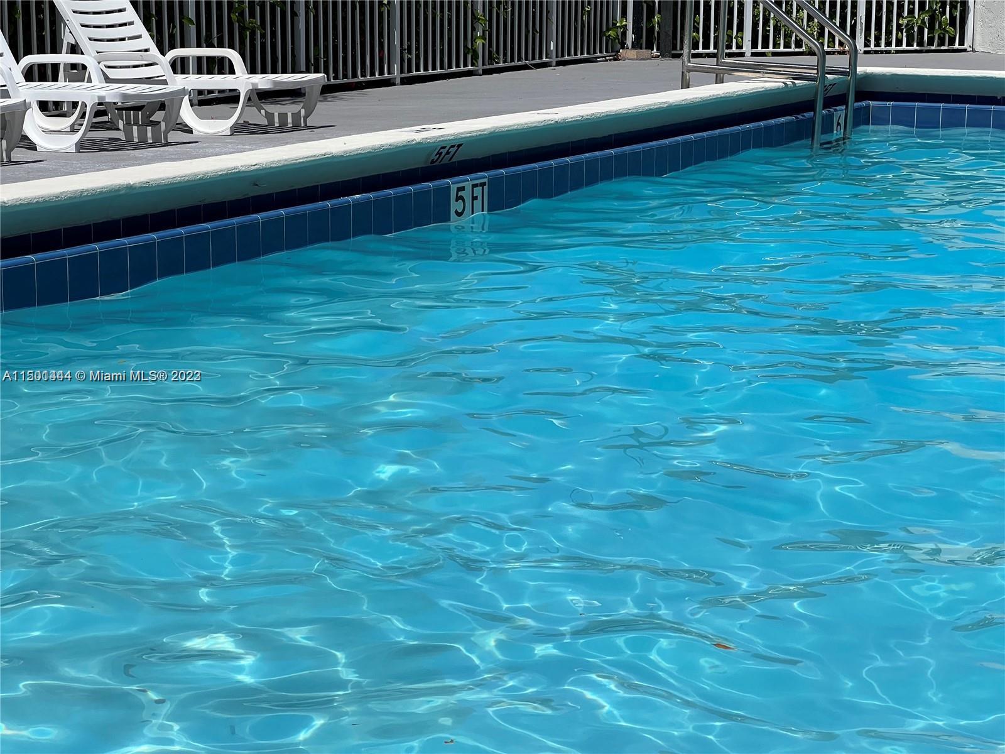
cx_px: 502
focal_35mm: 77
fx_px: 2236
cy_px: 377
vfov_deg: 19.1
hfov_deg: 25.3
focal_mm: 9
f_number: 2.8
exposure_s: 1/1488
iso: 32
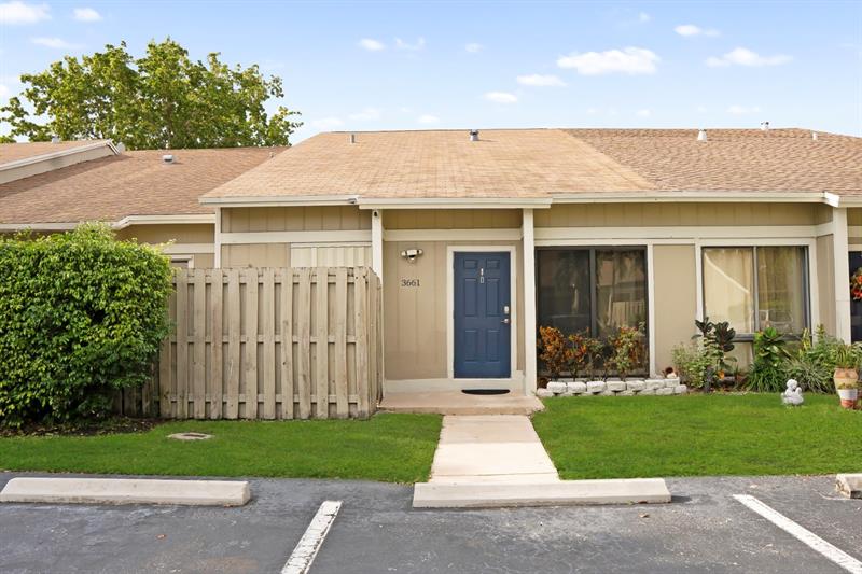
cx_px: 431
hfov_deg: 73.8
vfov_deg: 53.1
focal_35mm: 24
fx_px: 575
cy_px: 287
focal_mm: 16
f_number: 7.1
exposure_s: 1/320
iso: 200
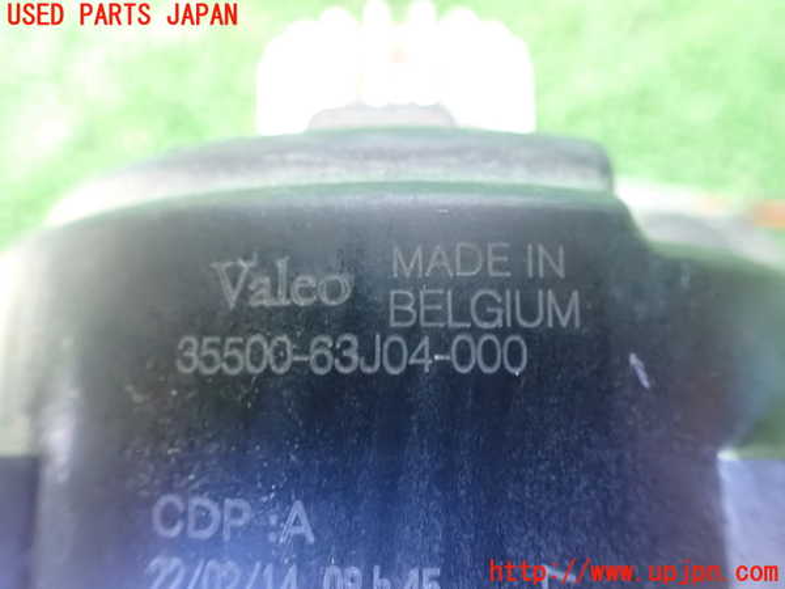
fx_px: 680
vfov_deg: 46.8
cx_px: 392
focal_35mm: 30
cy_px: 294
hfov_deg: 60.0
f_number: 2.3
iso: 1600
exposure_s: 1/13
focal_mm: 5.4
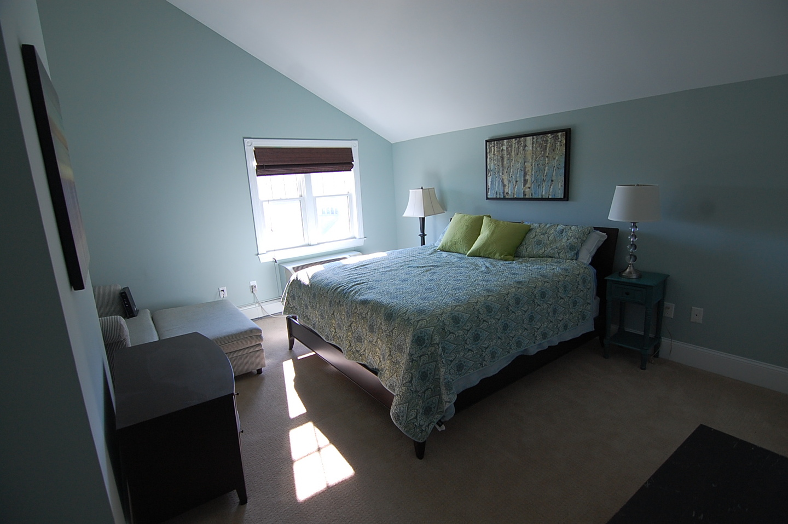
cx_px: 394
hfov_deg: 95.0
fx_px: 361
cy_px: 262
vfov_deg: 71.9
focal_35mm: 16
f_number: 4.5
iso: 400
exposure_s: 1/80
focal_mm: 11
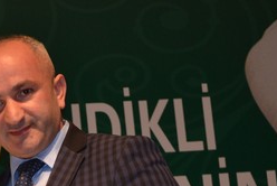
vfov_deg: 7.7
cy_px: 232
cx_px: -25
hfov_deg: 11.4
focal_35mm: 178
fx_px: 1371
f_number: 5.3
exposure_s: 1/60
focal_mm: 44
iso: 500
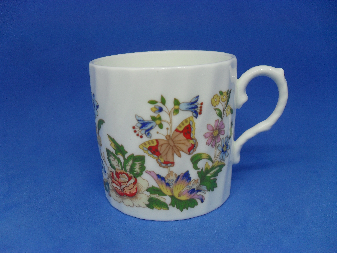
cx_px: 168
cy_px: 126
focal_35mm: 35
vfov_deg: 40.7
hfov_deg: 52.6
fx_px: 341
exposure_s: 1/60
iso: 100
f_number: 2.8
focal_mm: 6.2
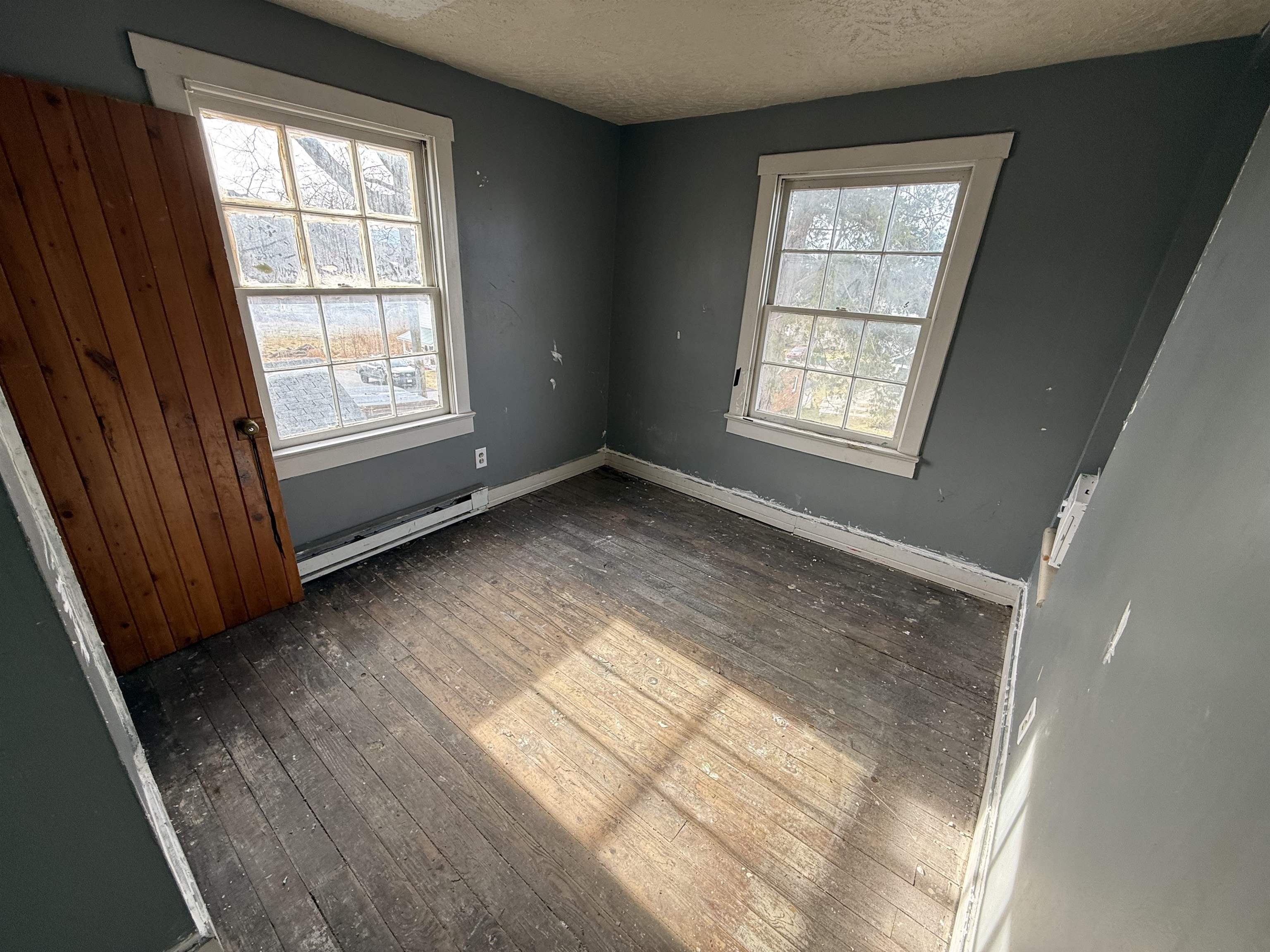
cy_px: 476
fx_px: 514
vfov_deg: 85.7
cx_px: 635
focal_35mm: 14
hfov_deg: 102.1
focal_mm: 2.22
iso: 64
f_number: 2.2
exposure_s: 1/99
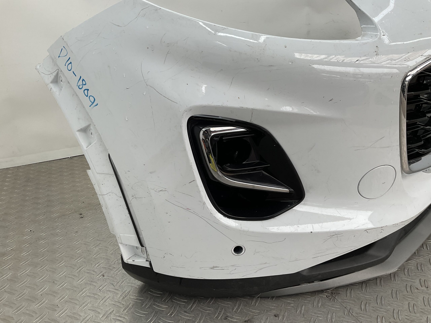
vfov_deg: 48.2
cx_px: 216
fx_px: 361
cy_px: 162
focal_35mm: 29
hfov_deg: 61.7
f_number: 1.8
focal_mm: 3
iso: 16
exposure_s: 1/136
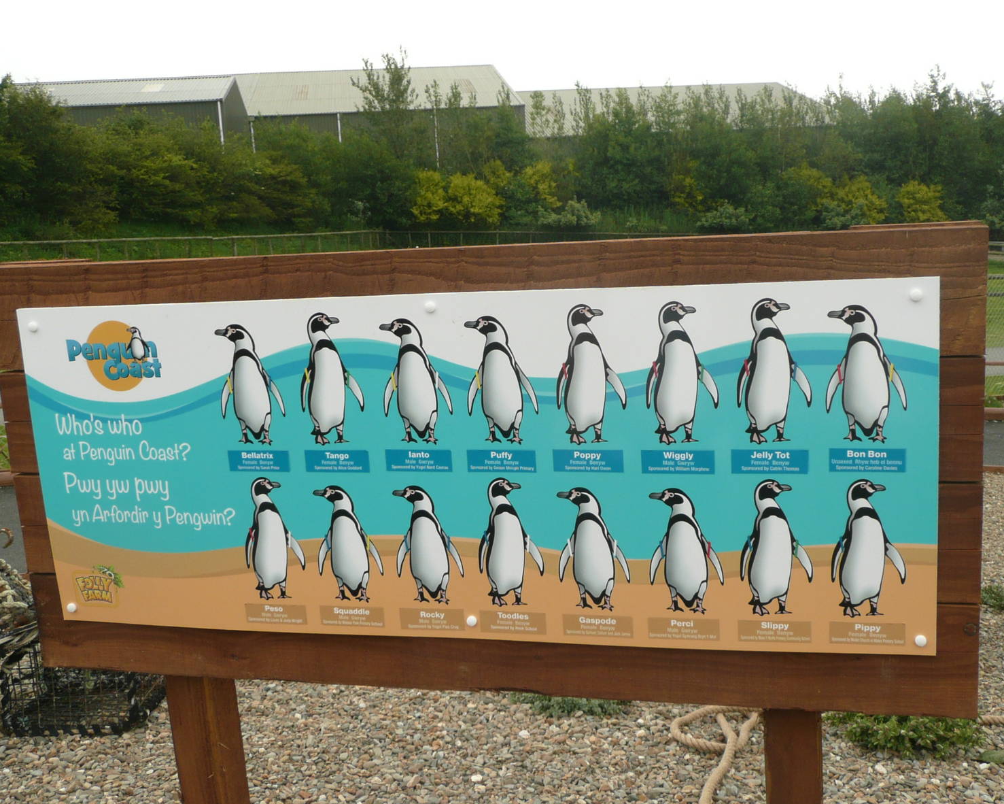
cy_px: 406
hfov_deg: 49.0
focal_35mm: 37
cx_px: 532
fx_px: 1100
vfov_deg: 40.1
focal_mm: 4.6
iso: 100
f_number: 3.3
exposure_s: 1/320
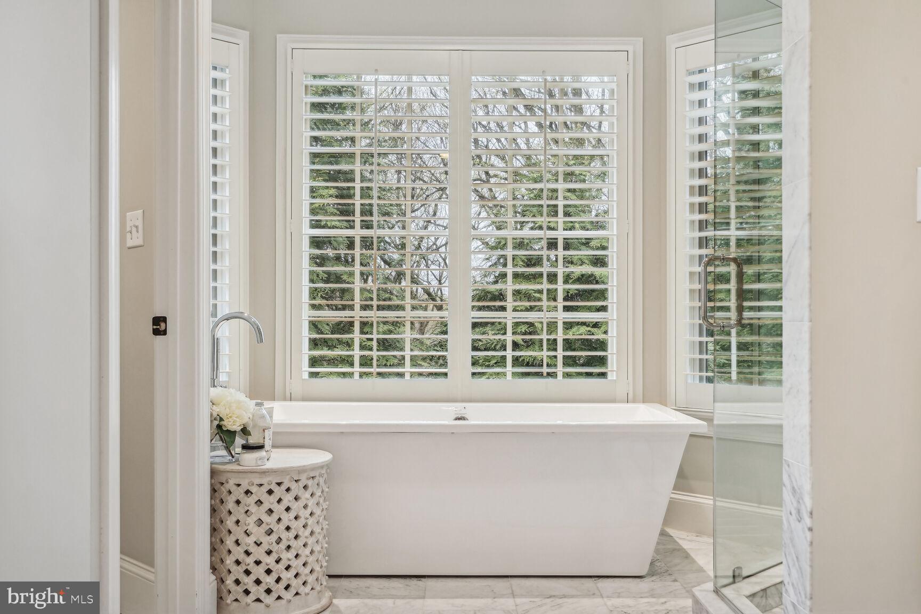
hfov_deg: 54.4
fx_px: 895
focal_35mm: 35
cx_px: 460
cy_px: 307
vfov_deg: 37.9
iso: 800
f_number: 9
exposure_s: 1/80
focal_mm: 35
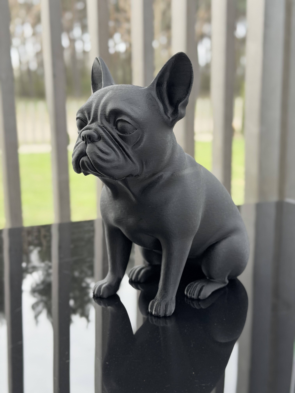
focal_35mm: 48
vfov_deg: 39.7
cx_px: 148
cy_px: 196
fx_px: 545
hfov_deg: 30.3
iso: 64
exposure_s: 1/1838
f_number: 1.78
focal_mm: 6.76
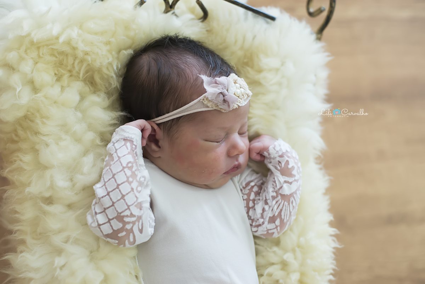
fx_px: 590
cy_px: 142
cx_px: 212
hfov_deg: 39.6
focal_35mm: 50
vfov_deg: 27.0
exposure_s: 1/125
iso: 2000
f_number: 3.5
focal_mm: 50
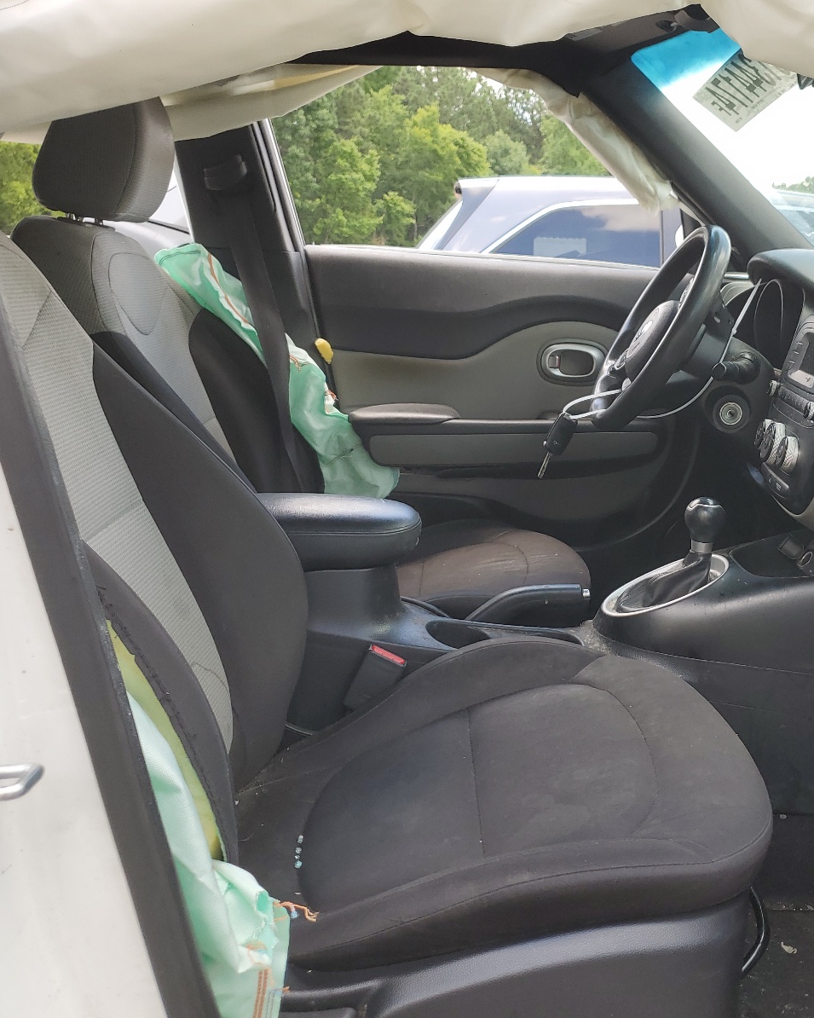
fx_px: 1024
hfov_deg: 41.6
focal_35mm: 34
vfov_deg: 52.8
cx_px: 644
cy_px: 511
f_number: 1.5
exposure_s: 1/323
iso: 50
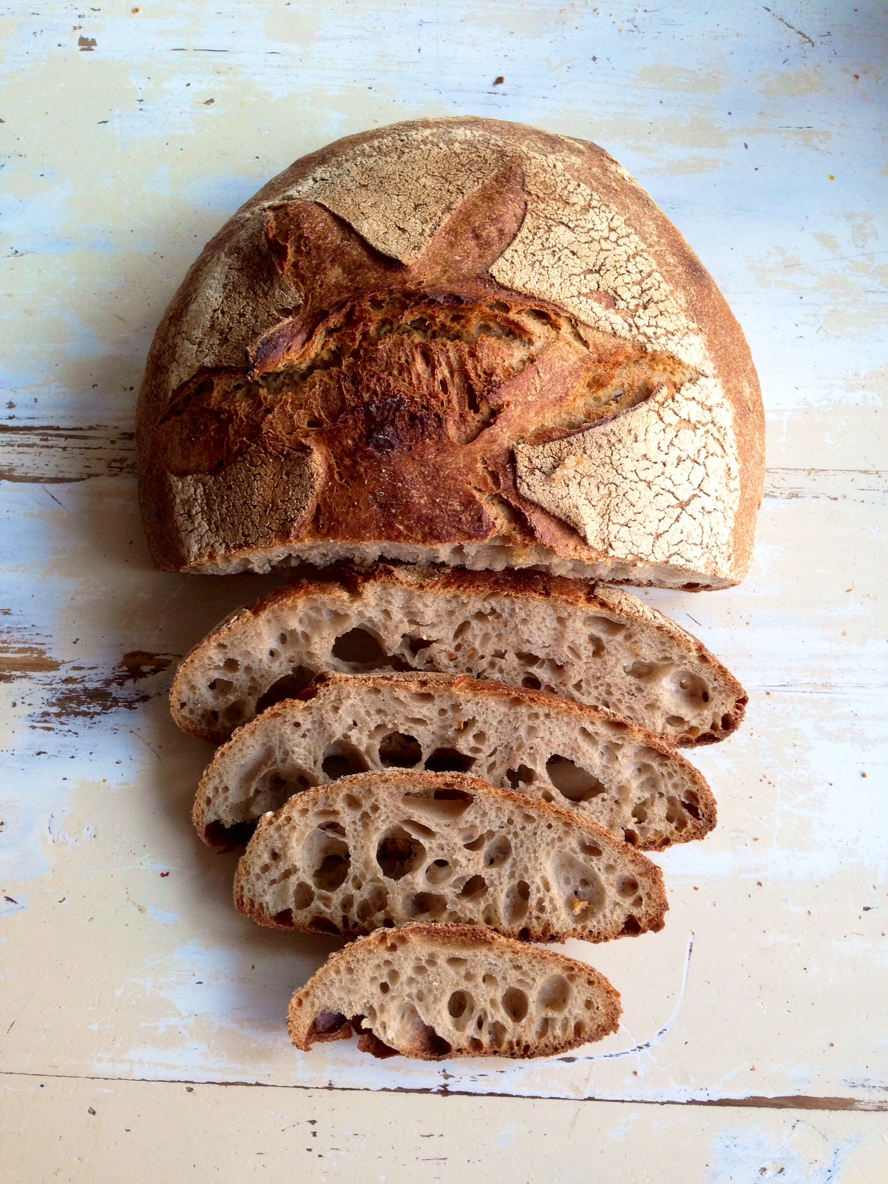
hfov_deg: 42.9
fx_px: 1129
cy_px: 592
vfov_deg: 55.4
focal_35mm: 33
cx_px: 444
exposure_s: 1/120
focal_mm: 4.12
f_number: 2.4
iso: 100
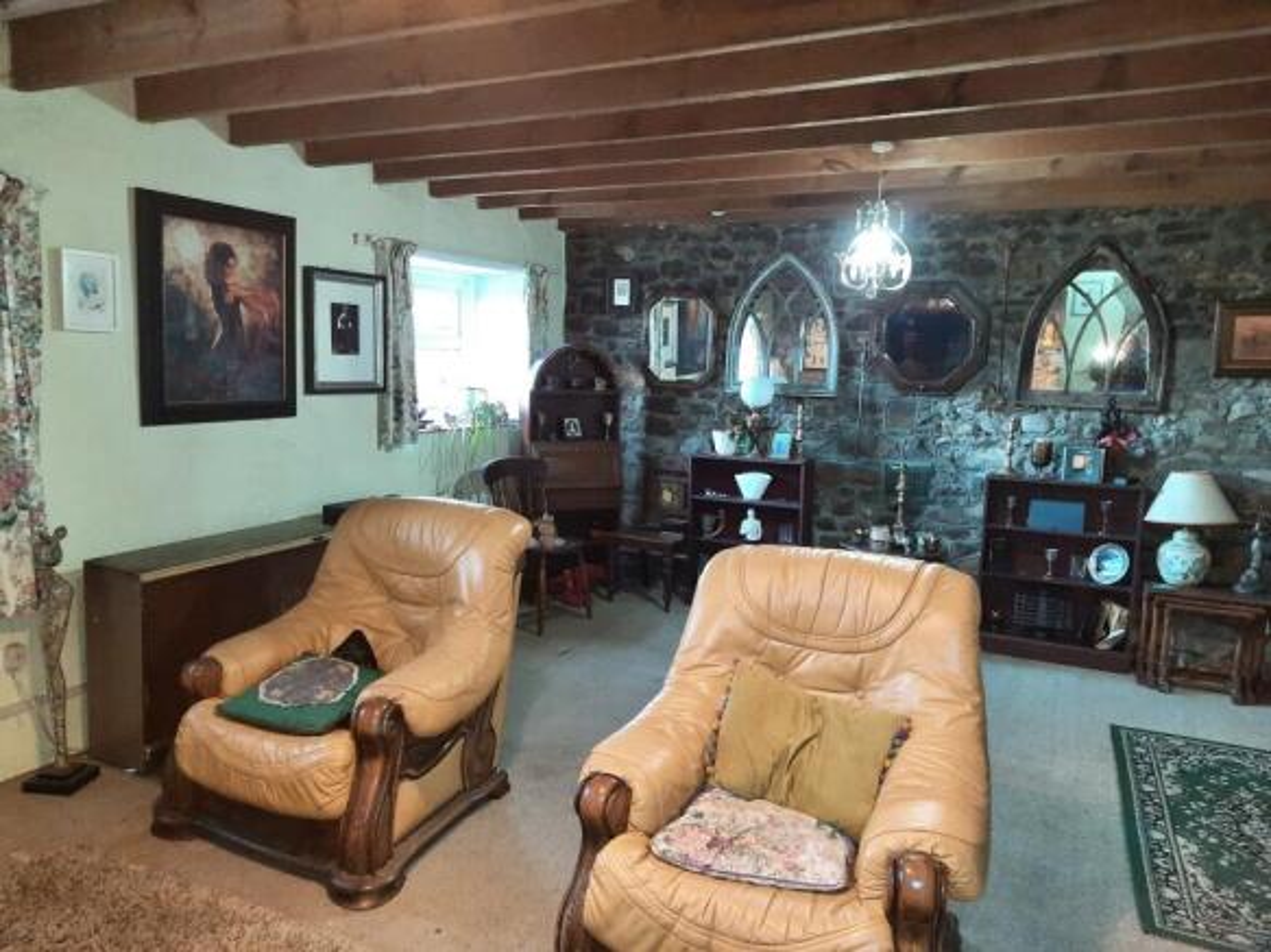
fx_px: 918
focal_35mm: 25
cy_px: 476
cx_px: 636
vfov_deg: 54.9
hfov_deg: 69.4
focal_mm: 4.6
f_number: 2
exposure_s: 1/25
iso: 400
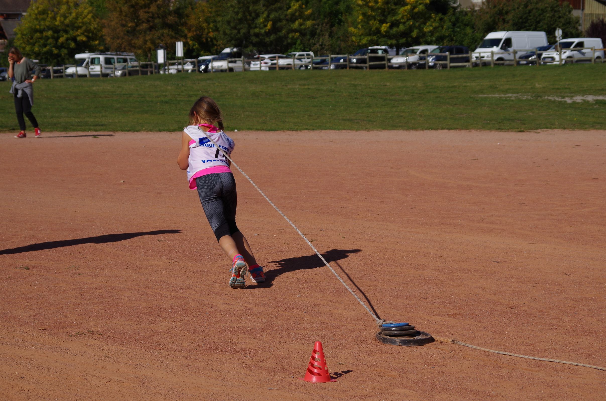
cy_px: 200
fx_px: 1579
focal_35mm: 94
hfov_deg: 21.7
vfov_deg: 14.5
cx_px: 303
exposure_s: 1/640
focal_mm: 62.5
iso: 100
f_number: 6.3
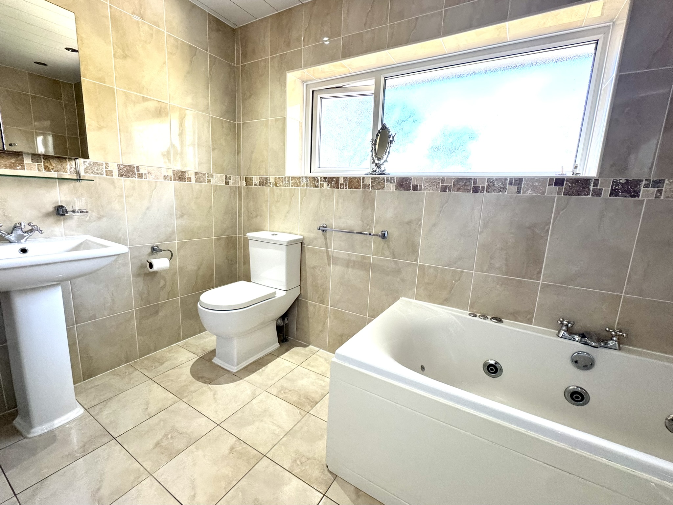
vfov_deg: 85.7
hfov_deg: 102.1
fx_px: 272
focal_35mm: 14
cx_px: 336
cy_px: 252
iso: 250
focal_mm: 2.22
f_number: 2.2
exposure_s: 1/100
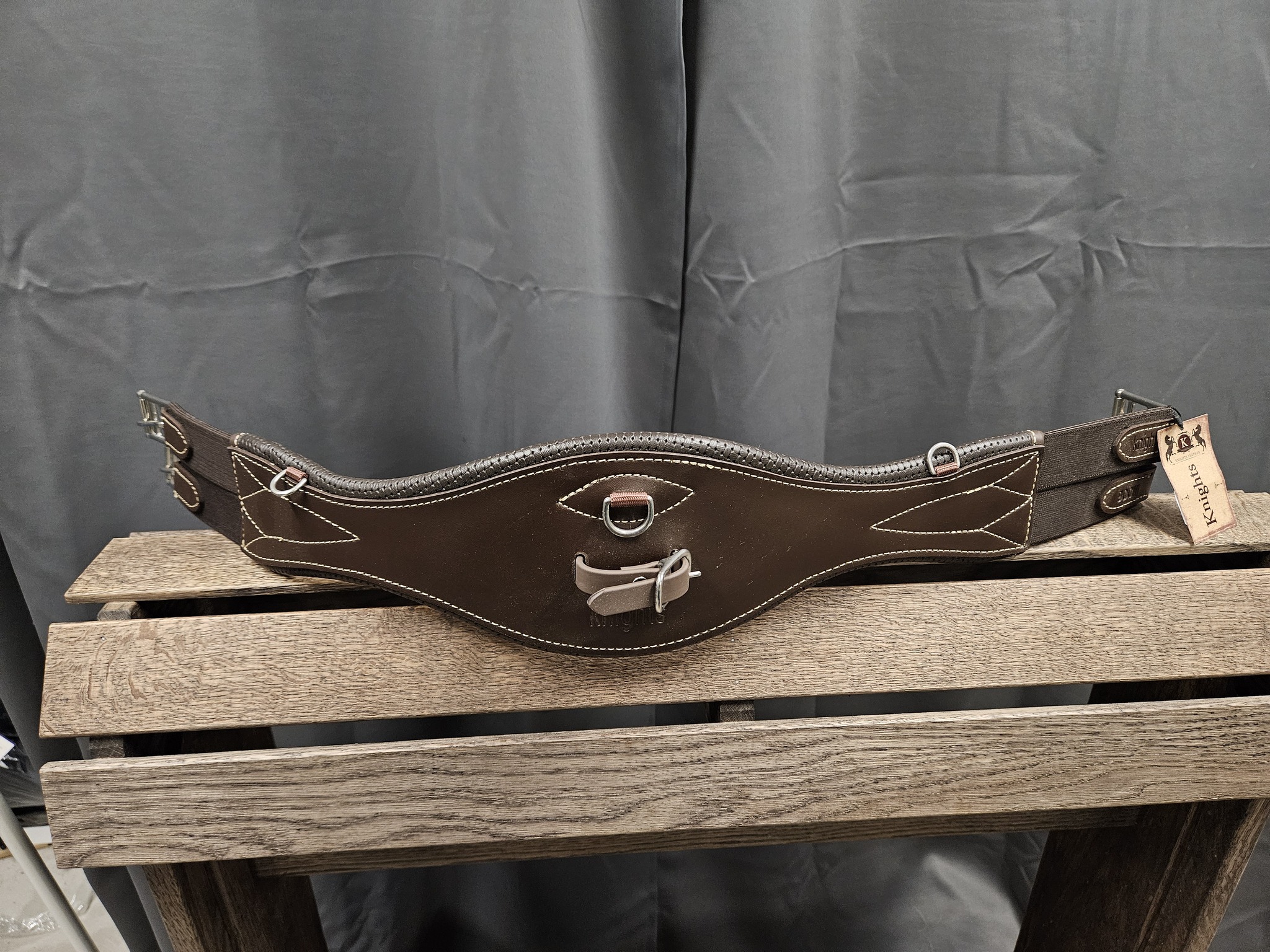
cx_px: 635
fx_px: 844
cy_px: 476
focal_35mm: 23
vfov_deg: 58.9
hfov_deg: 73.9
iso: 500
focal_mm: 5.4
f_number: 1.8
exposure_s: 1/142
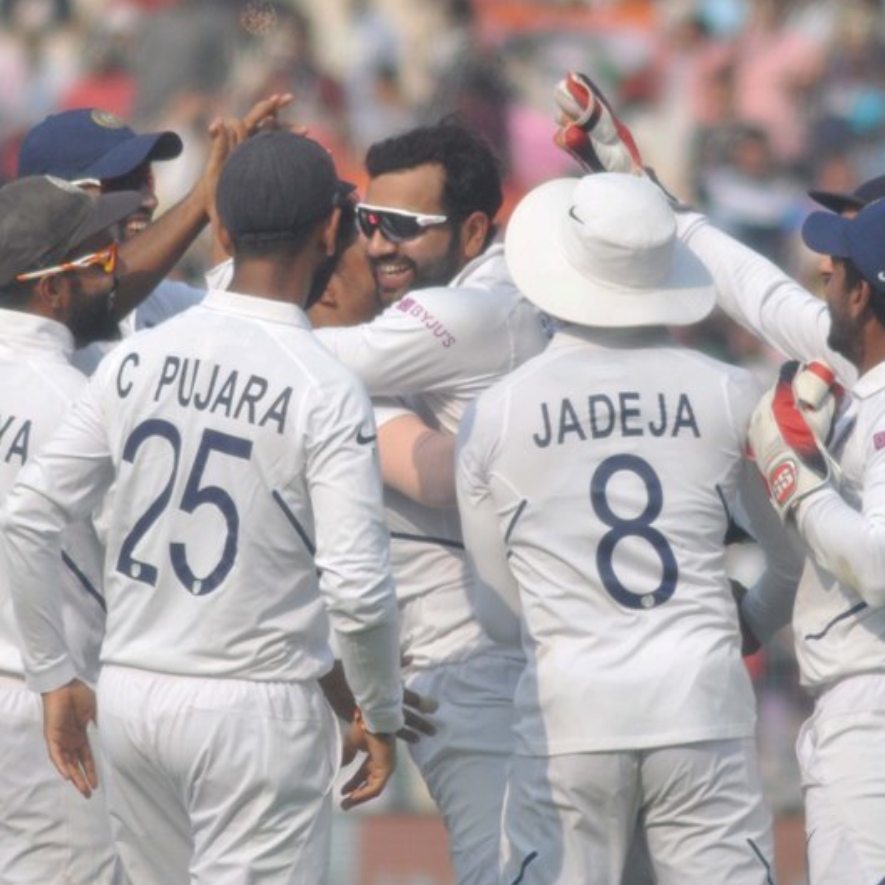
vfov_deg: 3.0
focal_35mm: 578
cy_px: 442
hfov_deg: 3.0
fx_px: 16719
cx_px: 468
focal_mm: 300
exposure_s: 1/2000
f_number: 4.5
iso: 200
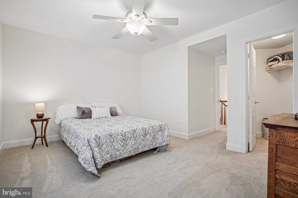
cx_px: 149
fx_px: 137
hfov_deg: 95.0
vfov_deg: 72.1
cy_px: 99
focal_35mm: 16
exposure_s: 1/13
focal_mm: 11
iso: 500
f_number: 8
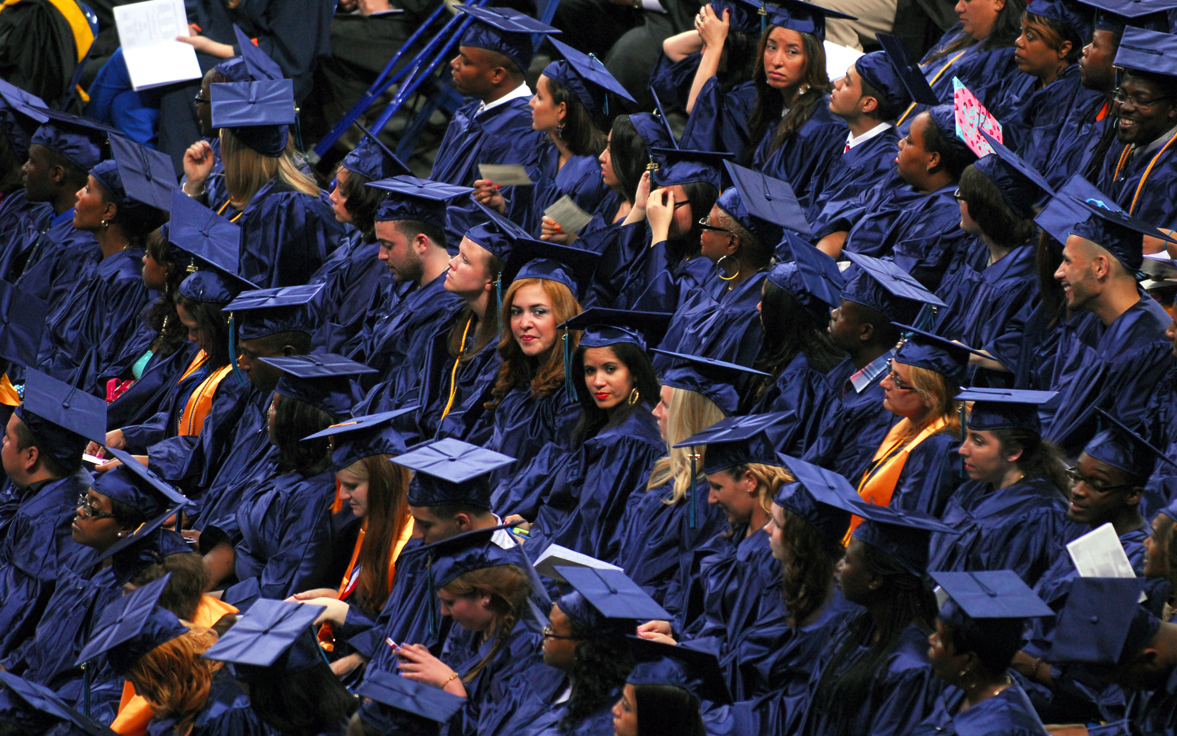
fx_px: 9849
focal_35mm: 307
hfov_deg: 6.8
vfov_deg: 4.3
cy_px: 368
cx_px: 589
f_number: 2.8
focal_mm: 200
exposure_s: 1/125
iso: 500
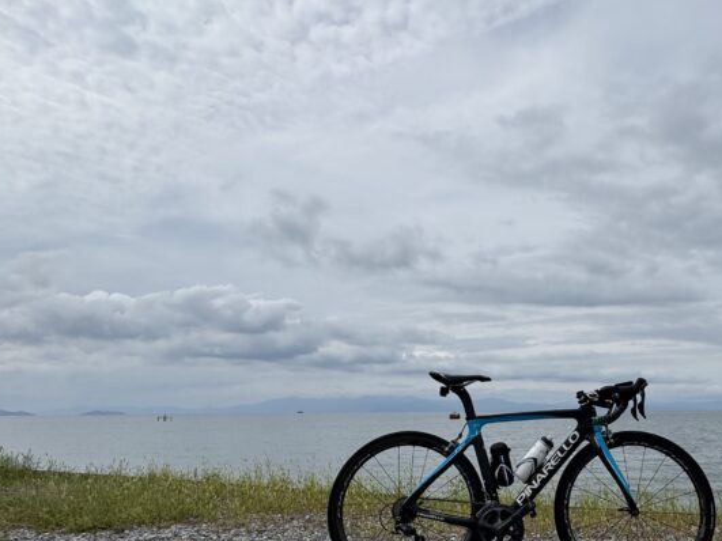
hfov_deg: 62.4
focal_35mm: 27
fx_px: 563
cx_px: 522
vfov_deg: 50.3
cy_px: 367
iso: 40
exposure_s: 1/3906
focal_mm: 2.22
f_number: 2.2
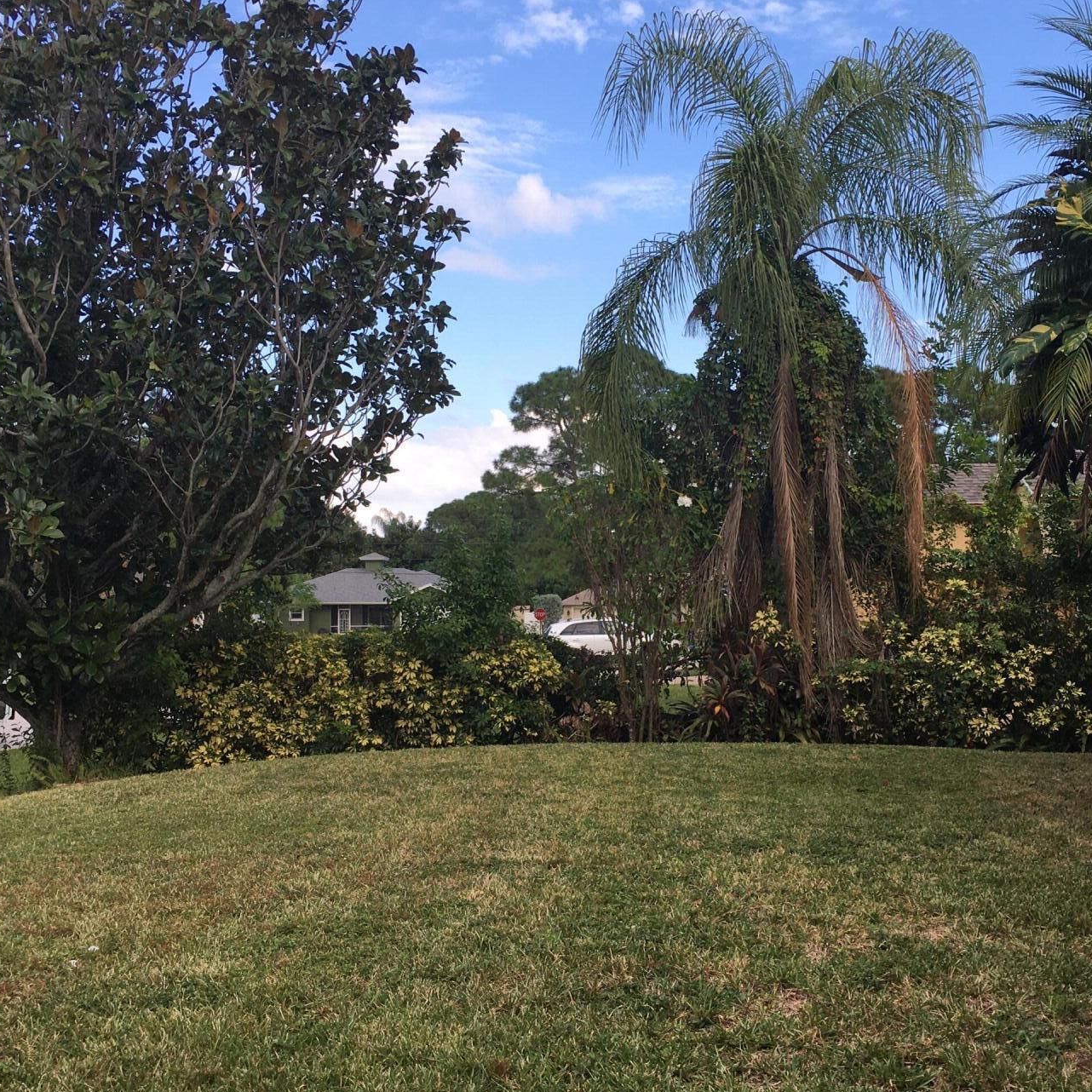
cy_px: 543
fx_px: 1428
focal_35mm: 40
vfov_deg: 41.9
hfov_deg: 41.8
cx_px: 596
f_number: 2.2
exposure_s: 1/527
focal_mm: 4.15
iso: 25
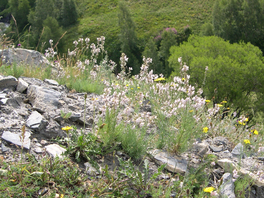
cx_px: 132
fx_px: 290
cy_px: 99
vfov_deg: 37.7
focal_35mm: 38
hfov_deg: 49.0
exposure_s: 1/575
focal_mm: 8
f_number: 2.8
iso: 100
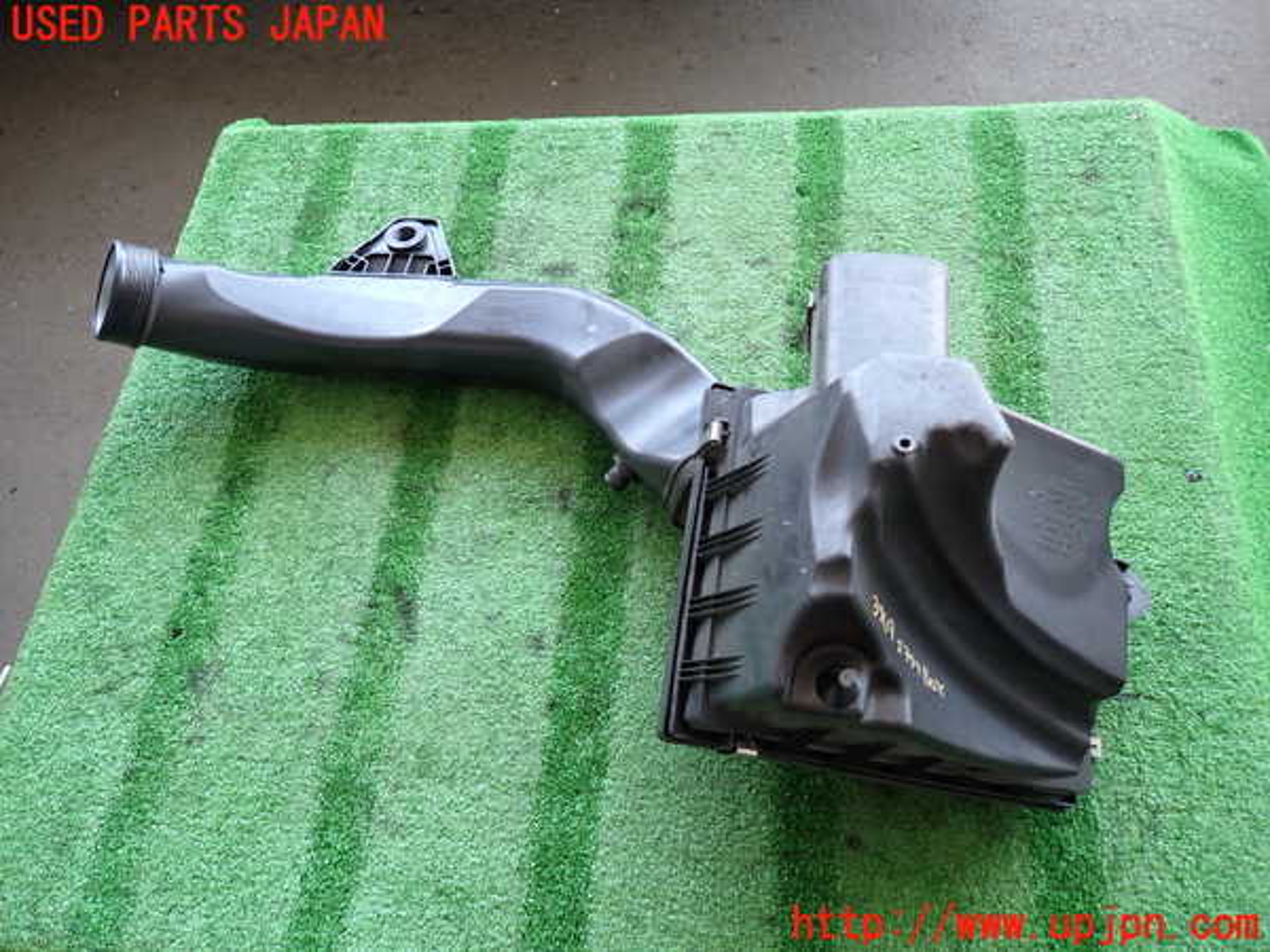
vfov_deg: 54.9
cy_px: 476
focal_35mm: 25
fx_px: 917
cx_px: 635
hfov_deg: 69.4
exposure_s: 1/60
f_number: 2
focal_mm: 4.5
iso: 160
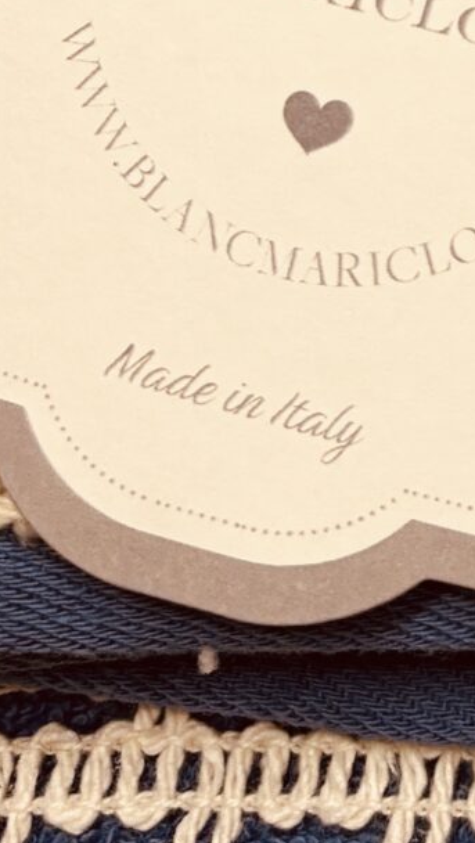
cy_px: -389
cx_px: 836
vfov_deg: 16.5
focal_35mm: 119
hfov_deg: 9.7
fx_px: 2662
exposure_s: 1/100
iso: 100
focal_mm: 5.96
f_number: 1.6
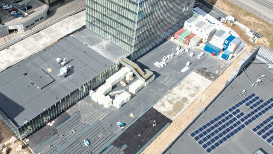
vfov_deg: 32.0
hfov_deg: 52.8
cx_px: 88
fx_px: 268
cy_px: 84
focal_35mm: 37
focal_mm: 8.38
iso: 100
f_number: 2.8
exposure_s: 1/1500
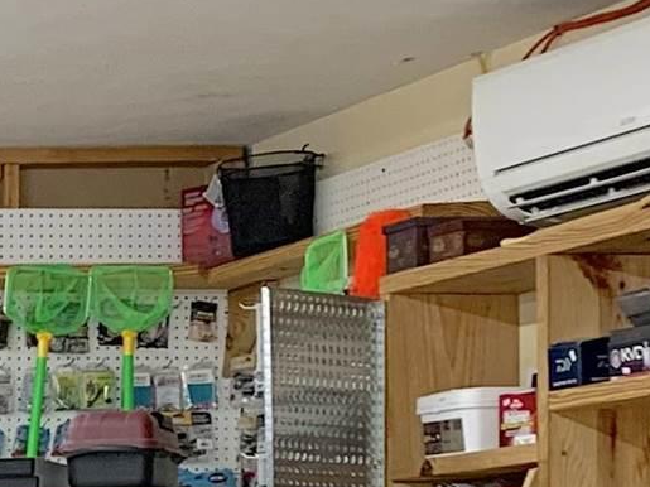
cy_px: 720
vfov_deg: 9.3
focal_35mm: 155
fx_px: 2910
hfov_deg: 11.3
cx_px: -731
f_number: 1.8
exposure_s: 1/60
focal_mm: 4.25
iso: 50
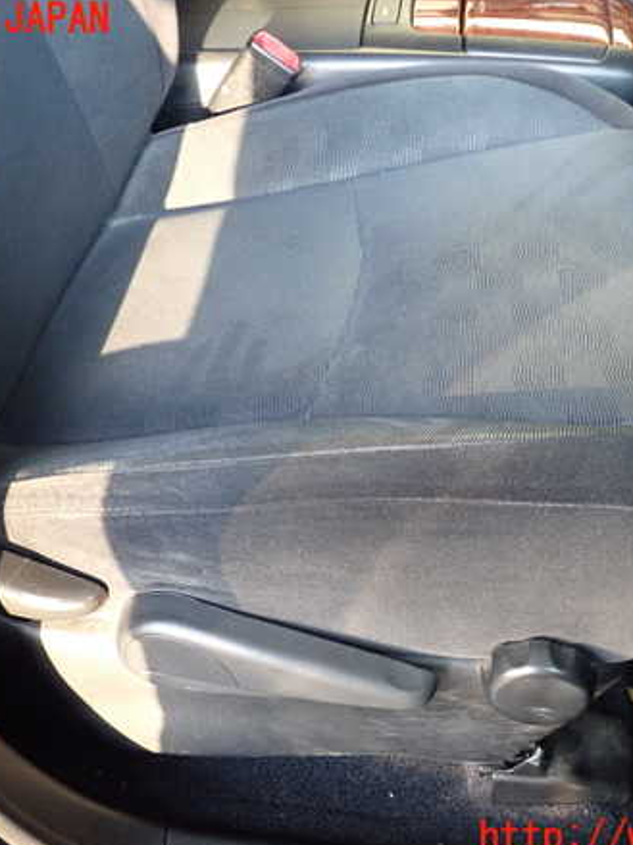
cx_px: 337
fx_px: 1000
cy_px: 429
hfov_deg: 35.1
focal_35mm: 41
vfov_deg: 45.8
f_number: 2.3
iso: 640
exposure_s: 1/125
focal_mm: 5.4
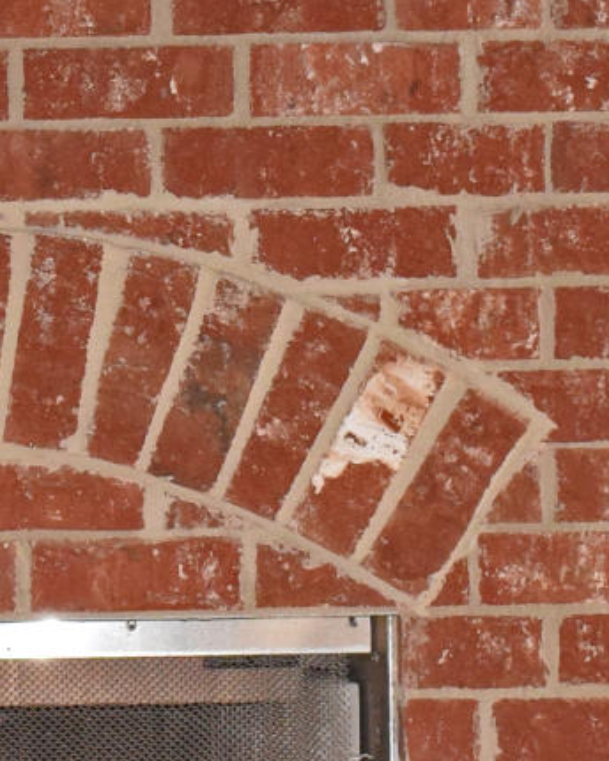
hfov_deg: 7.1
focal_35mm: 216
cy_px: 96
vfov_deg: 8.9
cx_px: -106
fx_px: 4866
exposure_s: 1/125
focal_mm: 22
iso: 800
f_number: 5.6
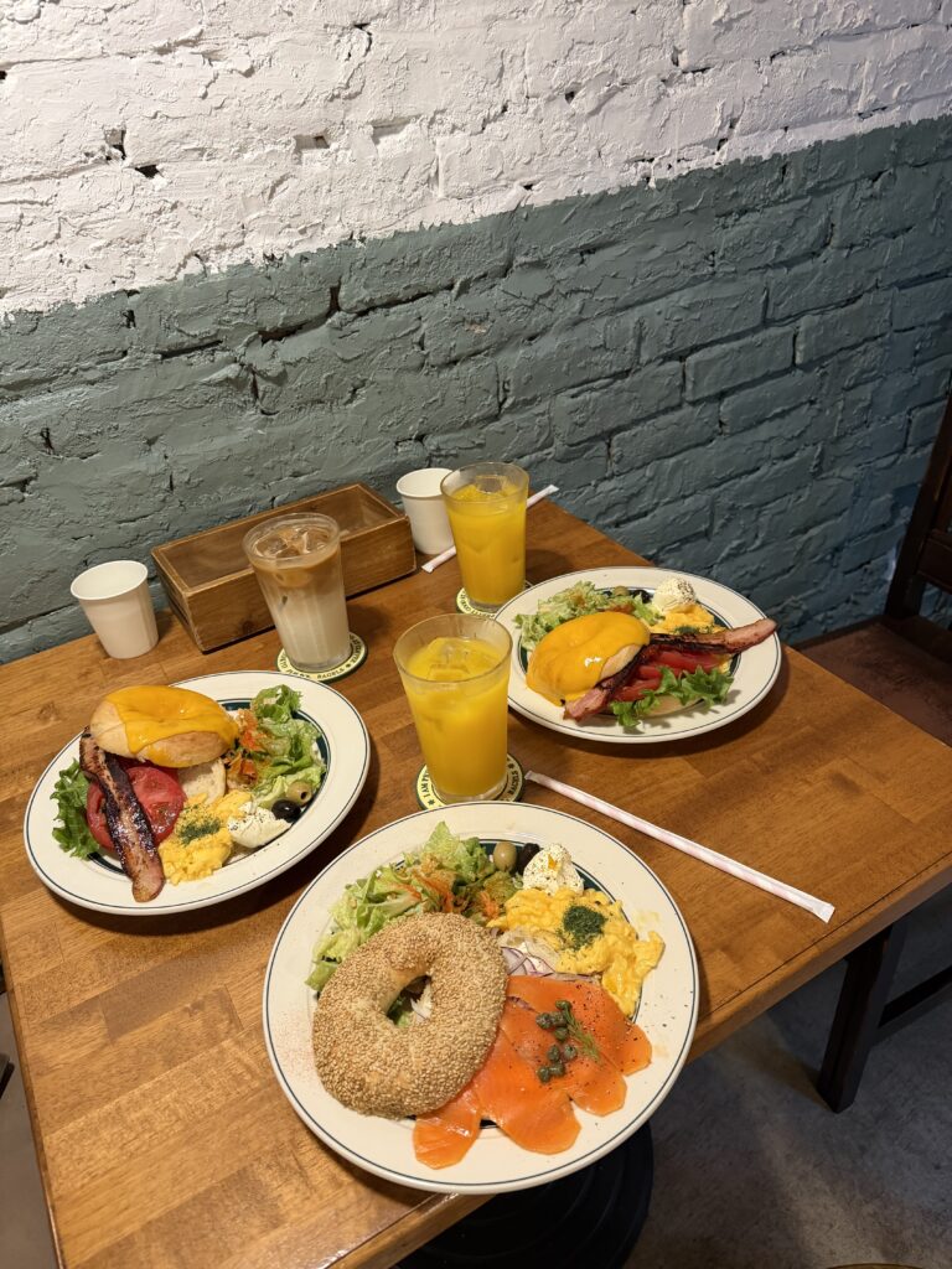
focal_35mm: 24
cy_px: 634
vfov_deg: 71.6
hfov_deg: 56.8
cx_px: 476
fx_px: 880
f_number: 1.78
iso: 250
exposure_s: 1/50
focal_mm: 6.76
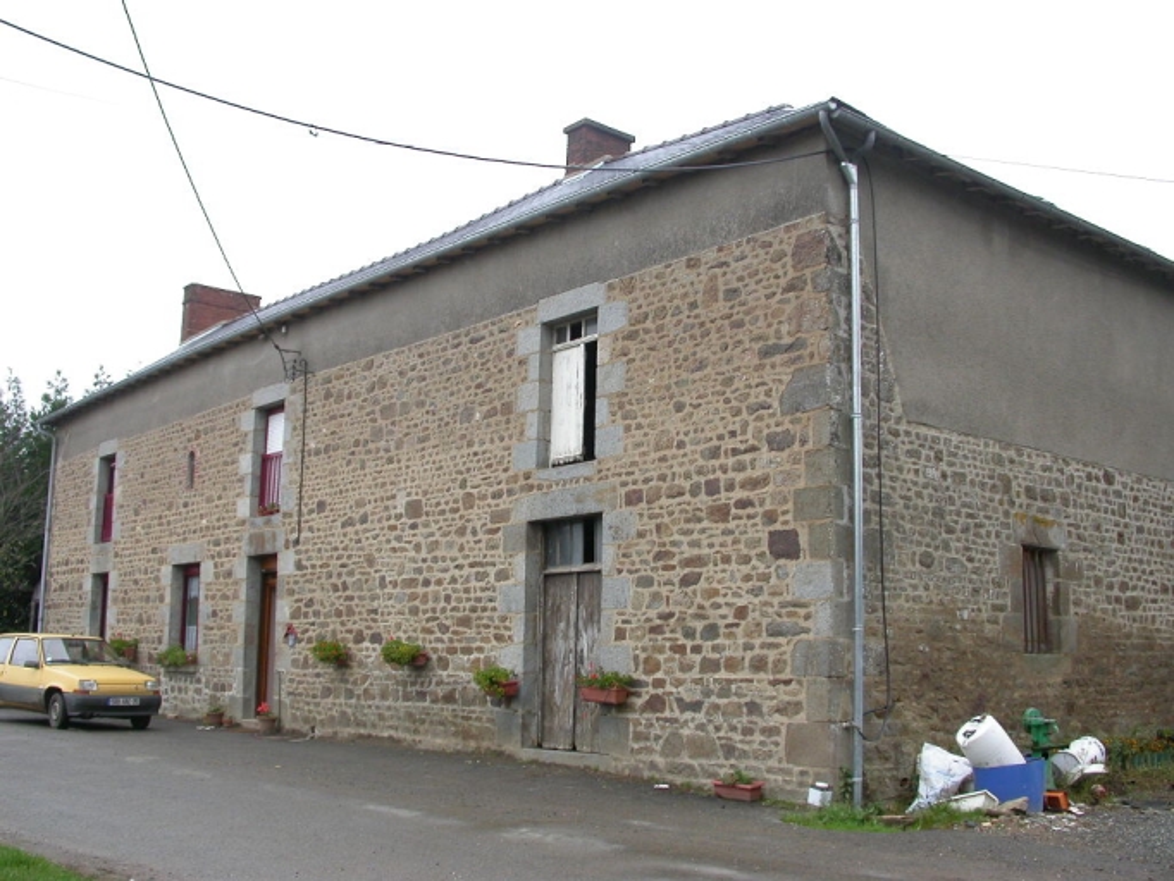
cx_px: 587
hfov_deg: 49.0
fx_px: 1289
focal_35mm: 38
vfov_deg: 37.7
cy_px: 440
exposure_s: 1/103
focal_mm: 7.85
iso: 100
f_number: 3.7
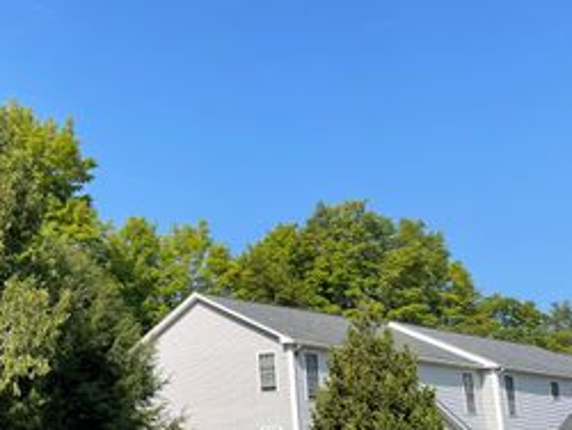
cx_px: 21
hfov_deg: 35.1
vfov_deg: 29.2
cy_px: 207
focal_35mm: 50
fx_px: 827
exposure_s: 1/2083
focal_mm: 5.1
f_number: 1.6
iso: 32
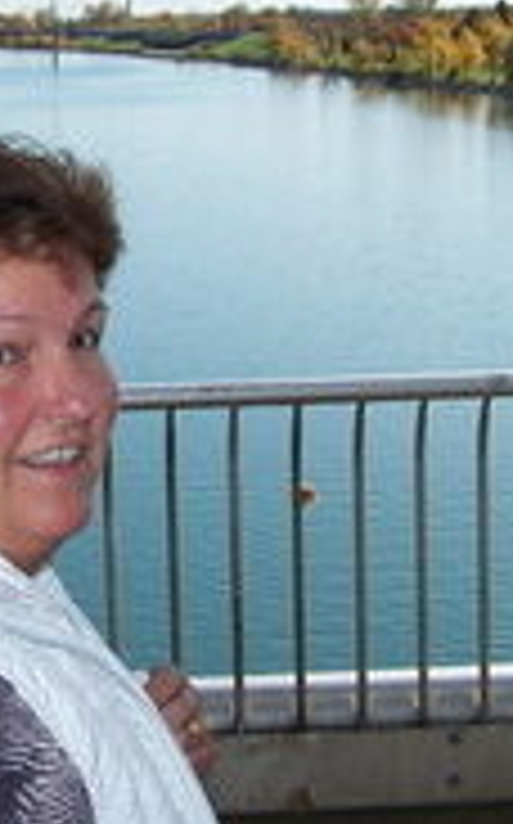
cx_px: 32
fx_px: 2220
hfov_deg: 13.1
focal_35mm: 99
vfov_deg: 20.9
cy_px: 279
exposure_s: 1/800
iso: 80
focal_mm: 6.3
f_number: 4
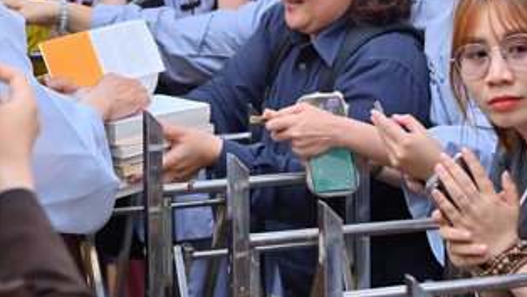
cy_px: -34
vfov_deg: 7.2
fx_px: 2363
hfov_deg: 12.7
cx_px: 193
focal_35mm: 169
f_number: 4.5
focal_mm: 78
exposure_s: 1/160
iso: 160
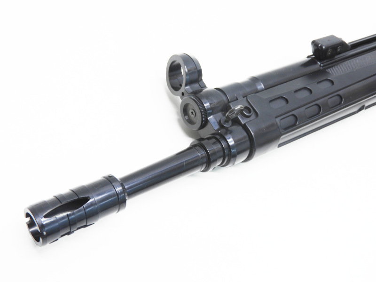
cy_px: 141
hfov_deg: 42.1
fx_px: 489
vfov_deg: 32.2
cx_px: 188
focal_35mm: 45
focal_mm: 8.1
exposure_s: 1/25
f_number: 4.5
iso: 100
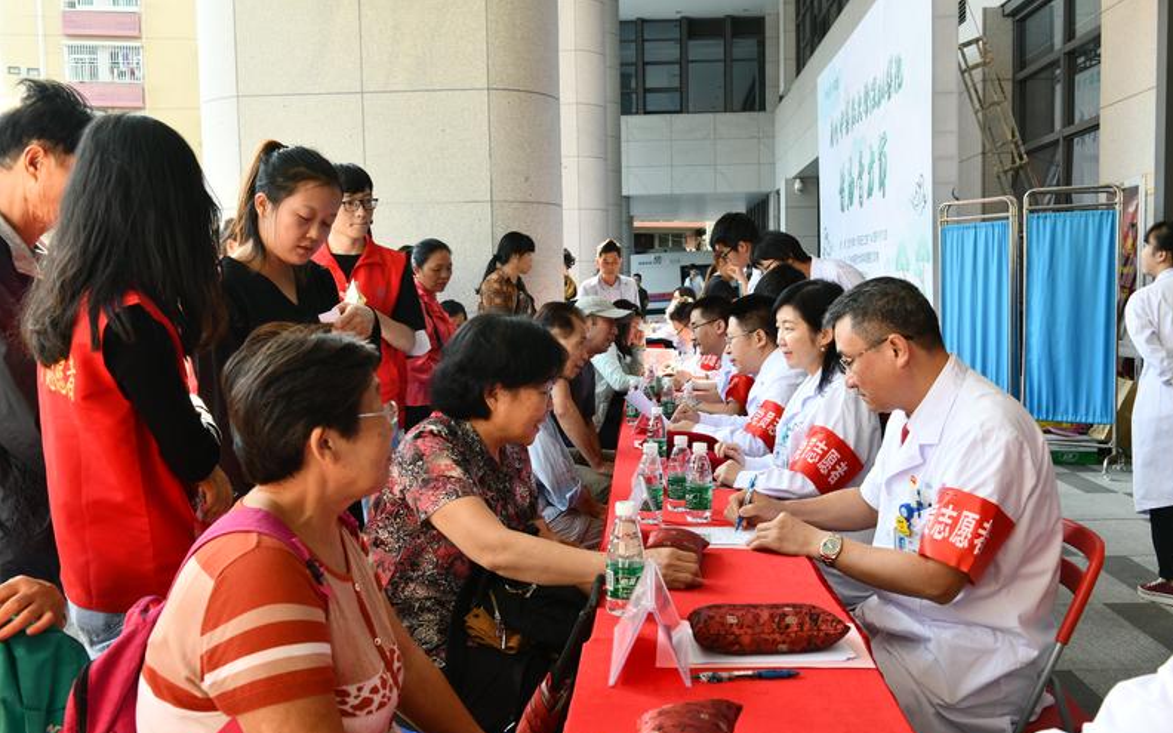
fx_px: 1119
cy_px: 392
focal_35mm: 35
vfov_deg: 36.3
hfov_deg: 55.3
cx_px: 591
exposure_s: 1/60
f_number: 8
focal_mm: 34
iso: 320
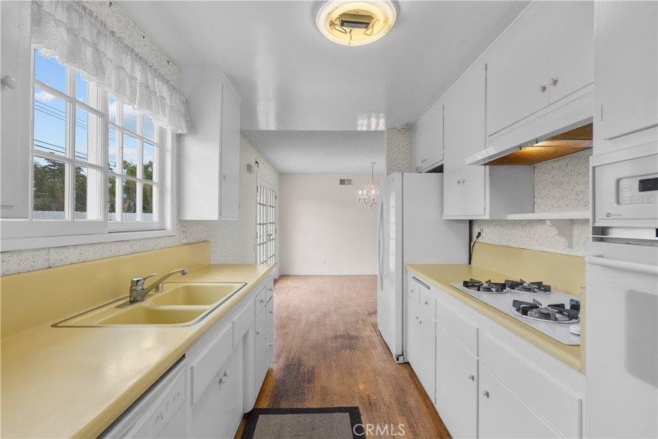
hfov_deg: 96.7
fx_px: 292
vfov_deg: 73.8
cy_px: 220
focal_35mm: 16
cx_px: 329
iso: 2000
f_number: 8
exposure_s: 1/80
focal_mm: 16
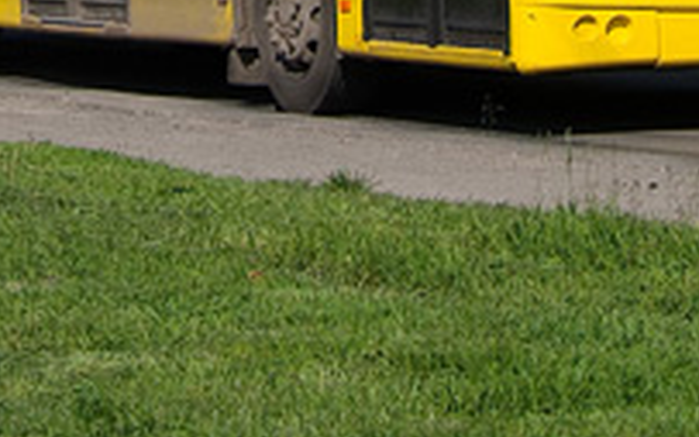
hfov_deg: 8.3
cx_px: 379
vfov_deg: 5.0
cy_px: -633
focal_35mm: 253
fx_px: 4821
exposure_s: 1/800
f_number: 5.6
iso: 200
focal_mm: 27.9
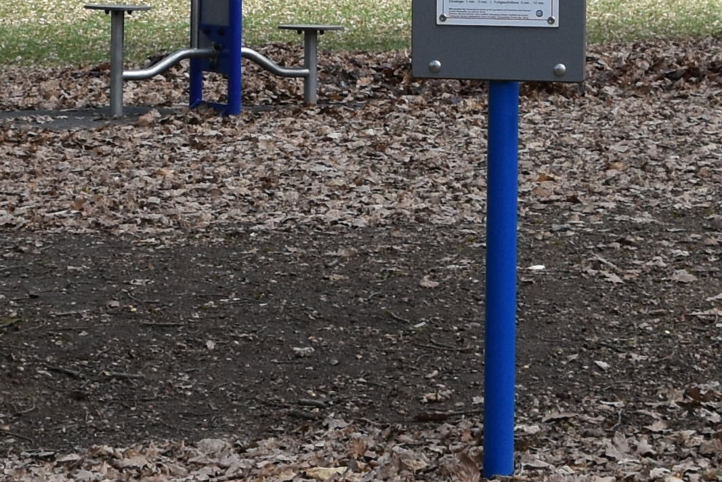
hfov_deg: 13.5
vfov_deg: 8.9
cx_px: 211
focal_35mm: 152
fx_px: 3049
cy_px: -132
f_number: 8
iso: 280
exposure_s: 1/500
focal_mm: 18
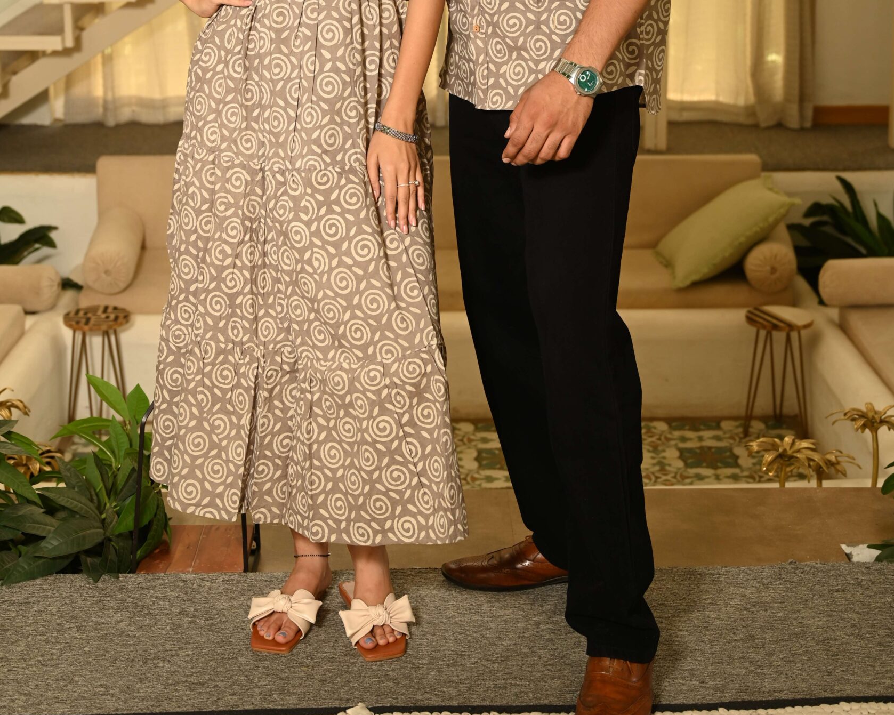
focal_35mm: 63
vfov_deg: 23.5
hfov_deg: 30.0
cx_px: 445
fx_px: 1667
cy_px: 60
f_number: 4
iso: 250
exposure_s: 1/160
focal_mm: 44
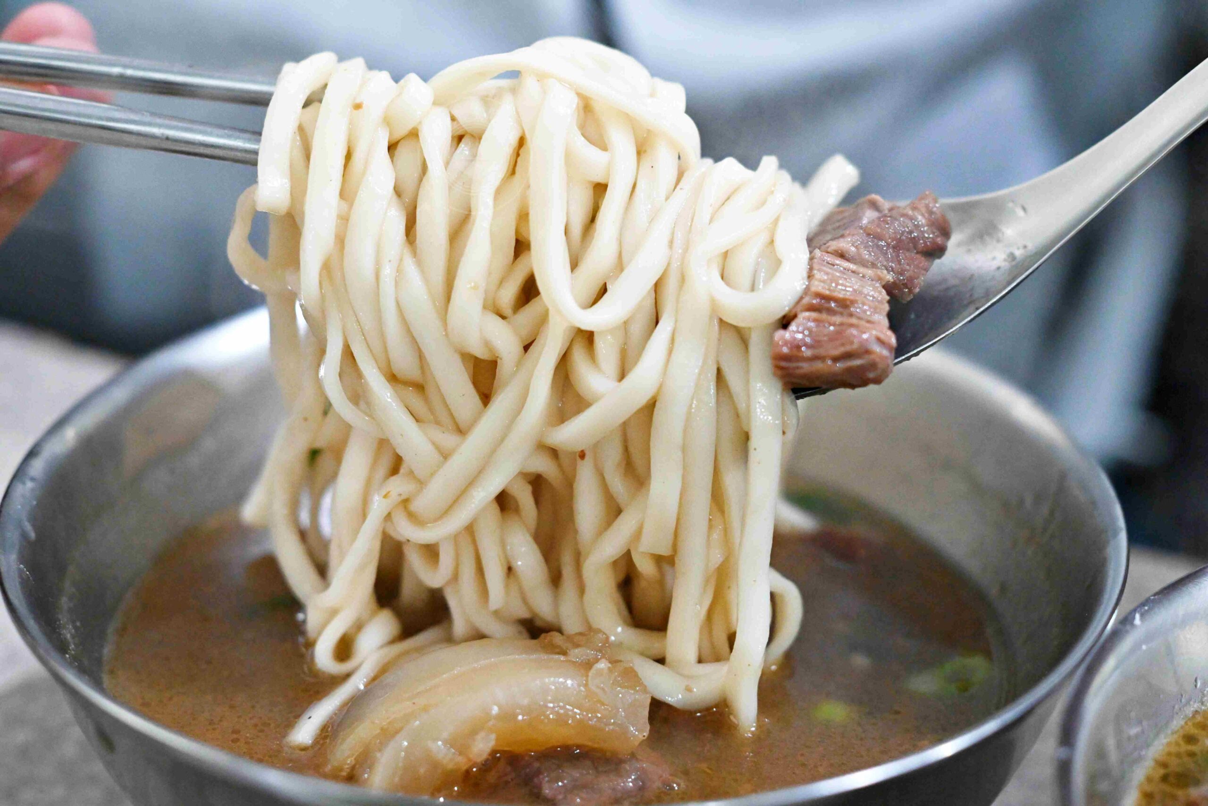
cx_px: 604
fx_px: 2517
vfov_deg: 18.2
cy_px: 403
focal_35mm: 75
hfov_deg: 27.0
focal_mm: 50
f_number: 2.8
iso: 2800
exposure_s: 1/200
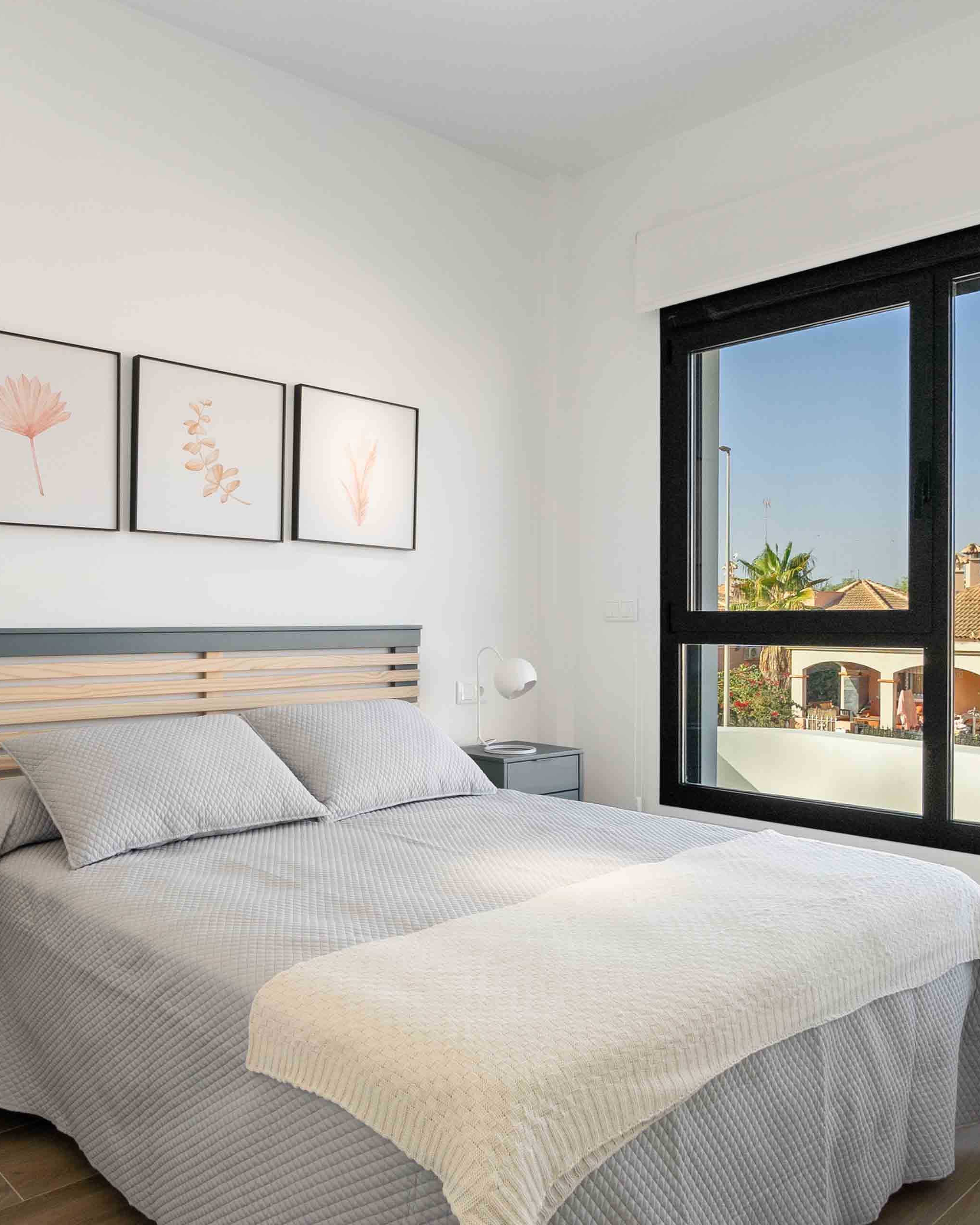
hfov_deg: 54.7
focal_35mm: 26
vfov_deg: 66.0
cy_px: 619
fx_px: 943
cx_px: 419
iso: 320
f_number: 8
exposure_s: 1/50
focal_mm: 12
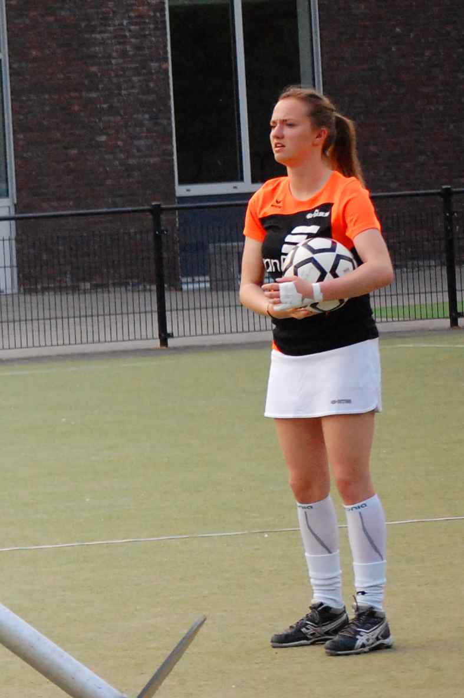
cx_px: 232
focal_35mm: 99
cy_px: 349
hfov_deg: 13.8
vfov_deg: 20.6
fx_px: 1918
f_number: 5
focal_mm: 66
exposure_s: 1/640
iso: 1600
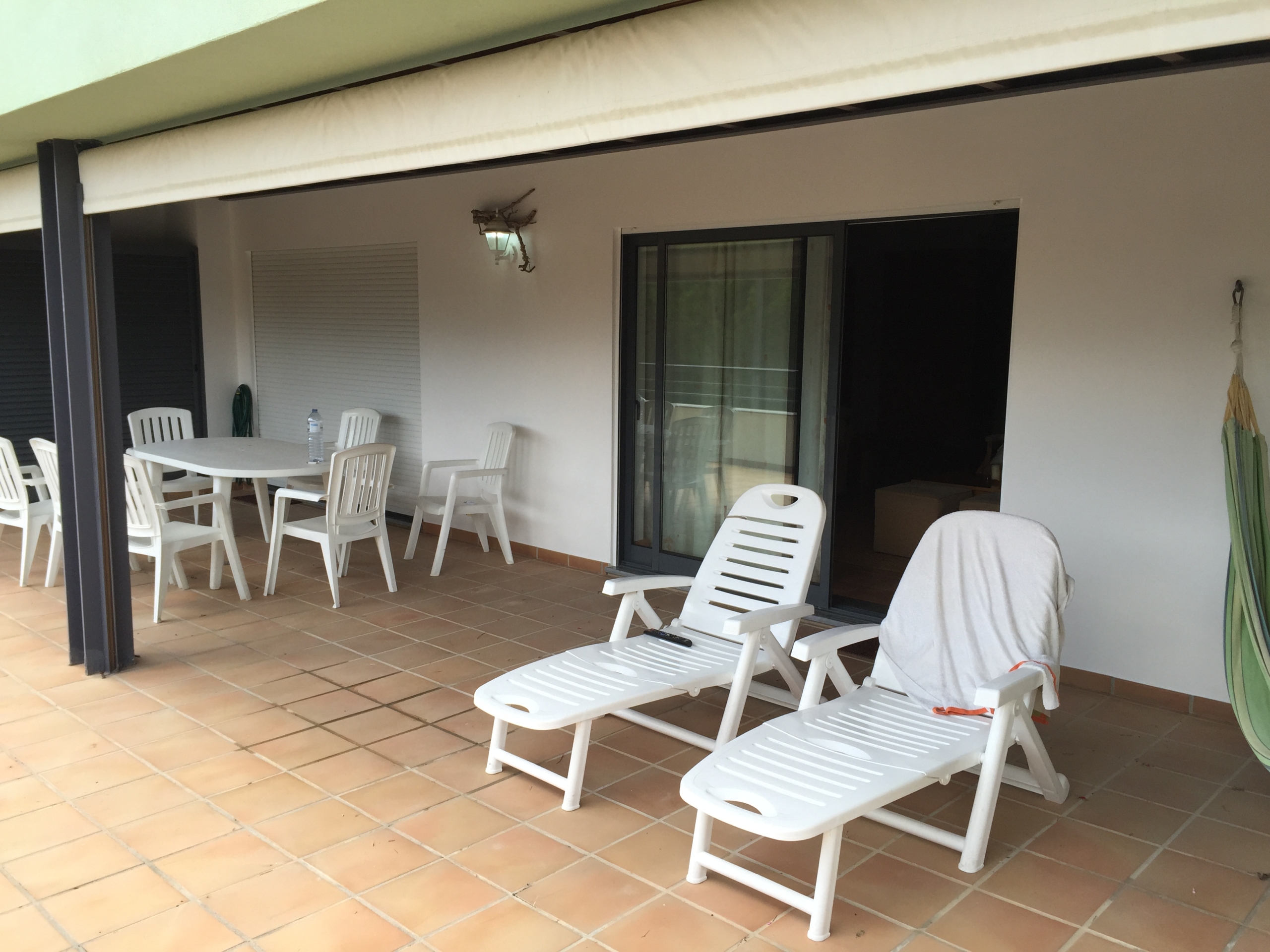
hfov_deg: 61.7
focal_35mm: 29
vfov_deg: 48.2
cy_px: 476
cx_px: 635
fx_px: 1064
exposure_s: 1/608
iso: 32
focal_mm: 4.15
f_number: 2.2
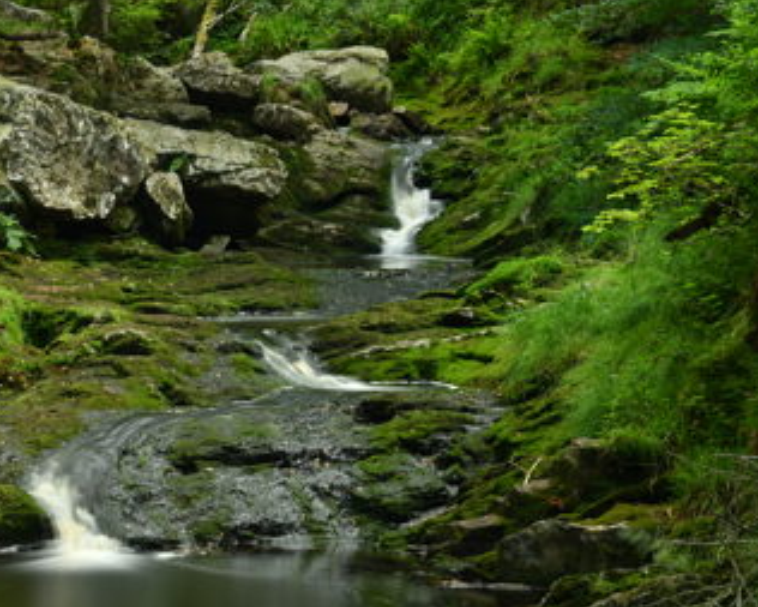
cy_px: 296
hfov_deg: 13.9
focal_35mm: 139
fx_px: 3119
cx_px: 350
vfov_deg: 11.1
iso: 100
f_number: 10
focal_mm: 78
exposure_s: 30
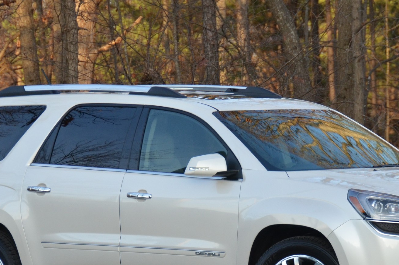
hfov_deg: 6.9
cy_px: 172
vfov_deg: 4.6
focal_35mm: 300
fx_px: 3318
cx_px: 235
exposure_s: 1/640
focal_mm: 105
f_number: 5.3
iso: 800
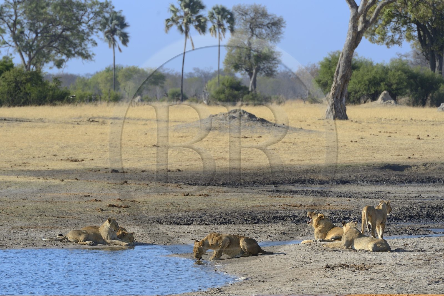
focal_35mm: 280
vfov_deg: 4.9
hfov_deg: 7.4
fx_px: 3452
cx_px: 222
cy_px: 148
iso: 400
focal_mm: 280
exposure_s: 1/640
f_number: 9
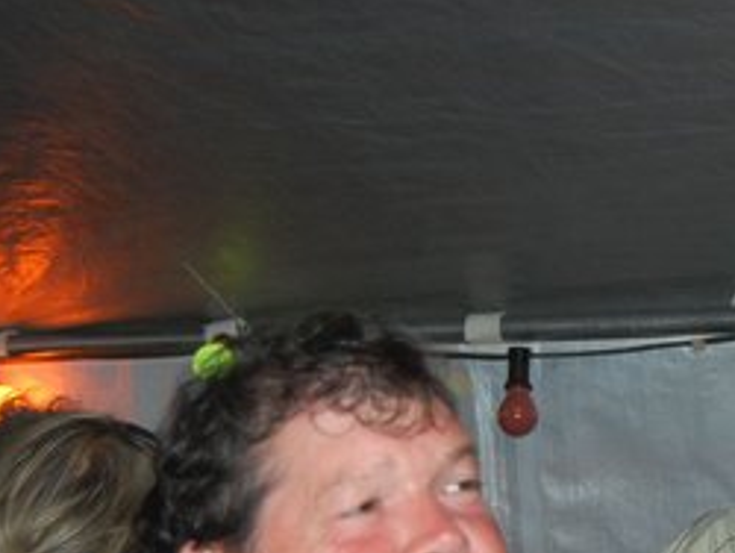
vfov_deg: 12.2
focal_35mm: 121
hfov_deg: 16.0
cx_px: 688
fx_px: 2572
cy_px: 437
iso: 400
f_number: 4.2
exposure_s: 1/60
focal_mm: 30
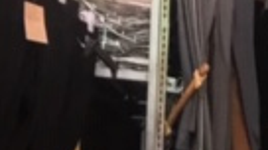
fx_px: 1022
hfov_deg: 14.2
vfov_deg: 7.3
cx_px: 374
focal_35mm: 144
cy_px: 462
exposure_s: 1/45
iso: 160
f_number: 1.8
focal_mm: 3.99
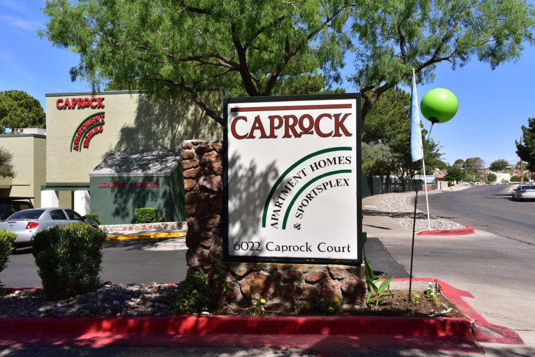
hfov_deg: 54.4
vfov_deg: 37.9
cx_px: 268
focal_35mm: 35
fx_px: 520
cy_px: 178
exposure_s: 1/1000
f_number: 13
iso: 500
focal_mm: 35
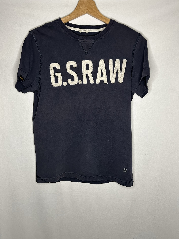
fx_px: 186
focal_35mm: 27
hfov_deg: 51.3
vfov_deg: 65.3
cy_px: 118
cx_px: 86
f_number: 1.5
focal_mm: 5.7
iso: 160
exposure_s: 1/60
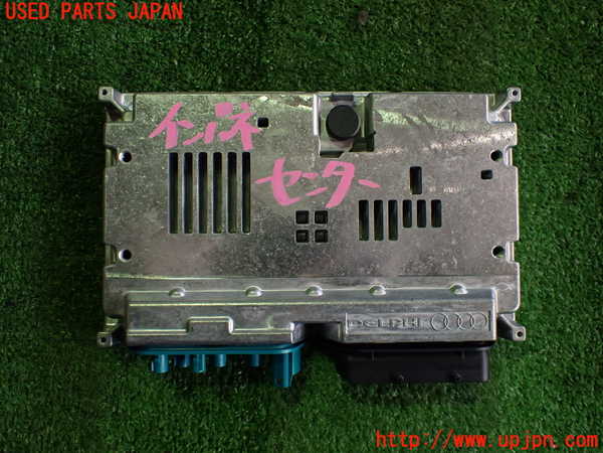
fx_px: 523
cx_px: 302
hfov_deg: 60.0
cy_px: 226
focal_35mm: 30
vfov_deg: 46.8
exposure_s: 1/125
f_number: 2.3
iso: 400
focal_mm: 5.4
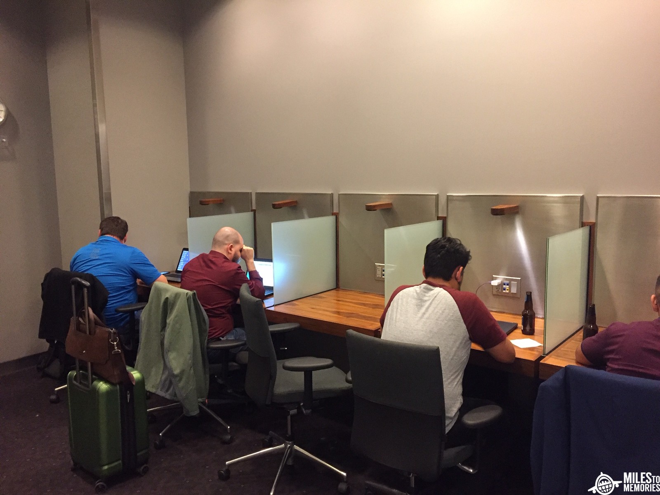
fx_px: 553
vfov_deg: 48.2
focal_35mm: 29
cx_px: 330
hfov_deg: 61.7
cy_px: 248
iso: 320
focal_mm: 4.15
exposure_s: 1/15
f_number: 2.2
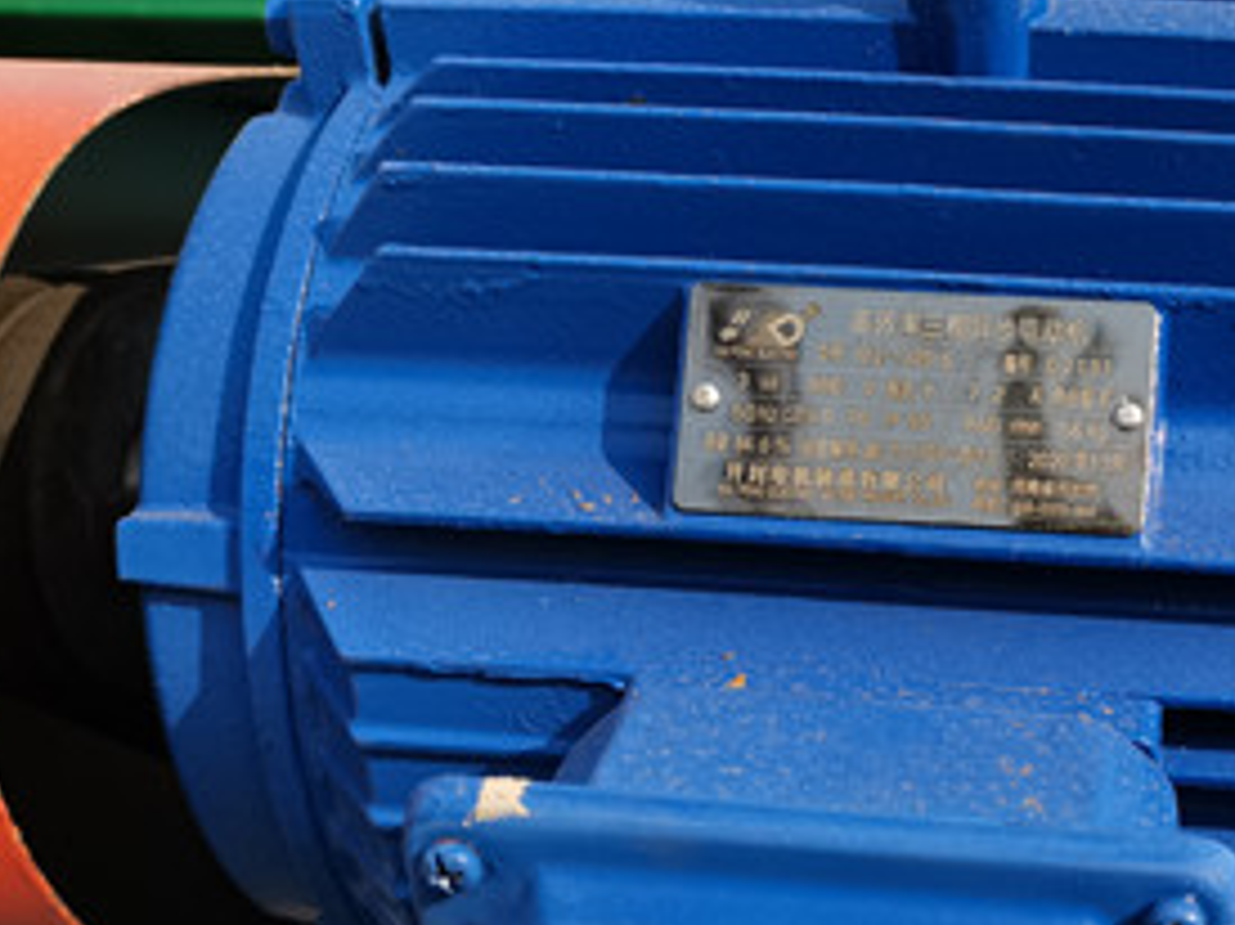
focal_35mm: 52
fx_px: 1854
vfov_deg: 27.8
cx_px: 1091
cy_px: 638
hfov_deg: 34.9
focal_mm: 5.58
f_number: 1.8
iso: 50
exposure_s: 1/703
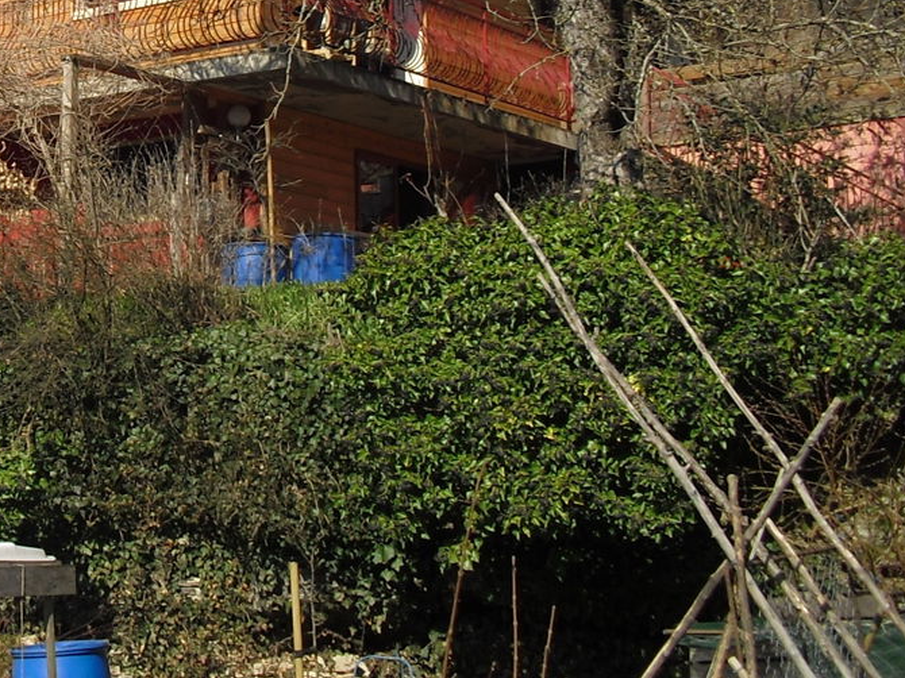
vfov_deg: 16.7
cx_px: -82
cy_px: -35
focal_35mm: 86
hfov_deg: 21.6
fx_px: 2248
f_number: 7.8
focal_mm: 6.3
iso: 64
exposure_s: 1/125
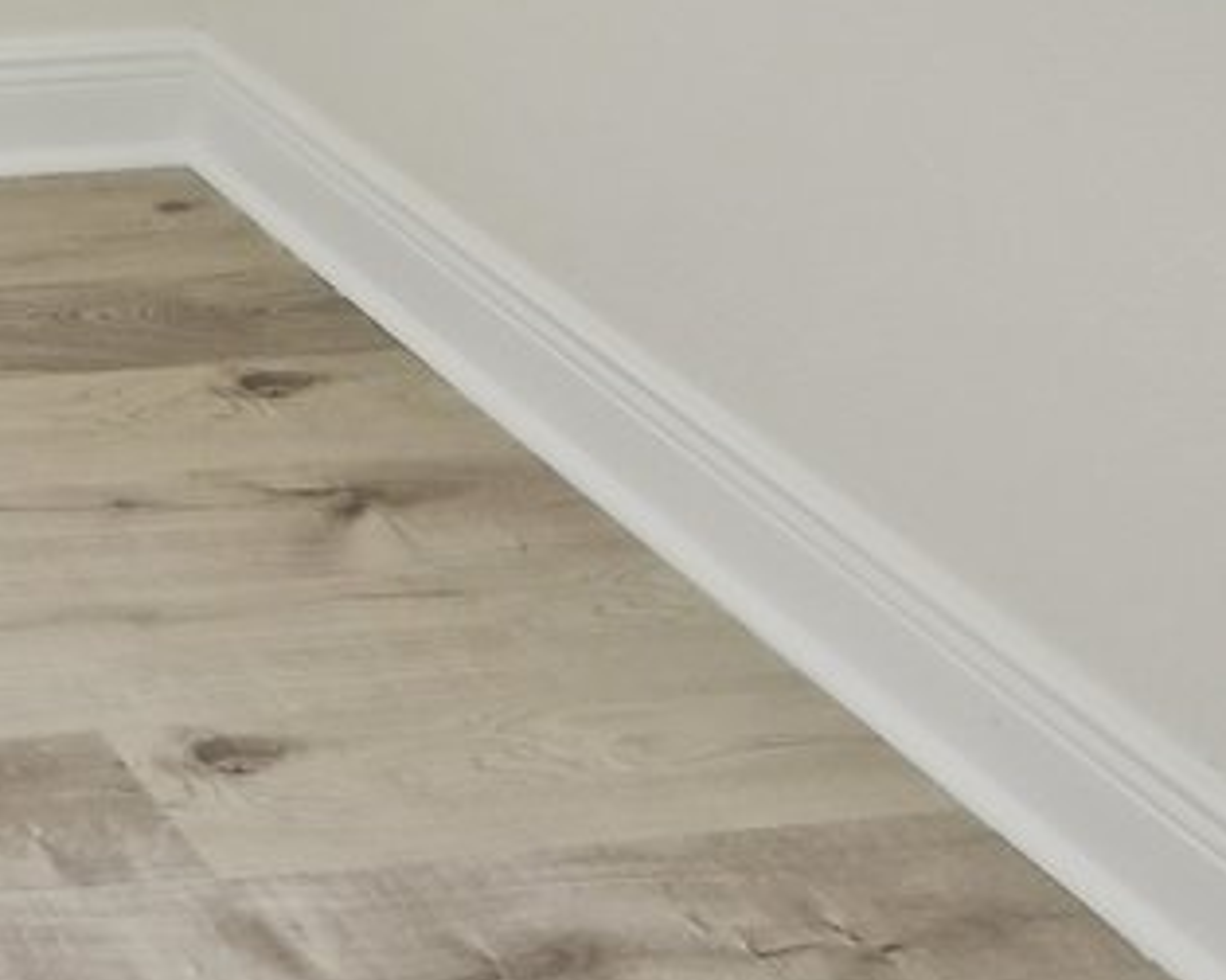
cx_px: -972
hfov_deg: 16.4
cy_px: -1259
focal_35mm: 98
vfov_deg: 12.7
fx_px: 3555
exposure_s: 1/100
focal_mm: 16
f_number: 8
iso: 400
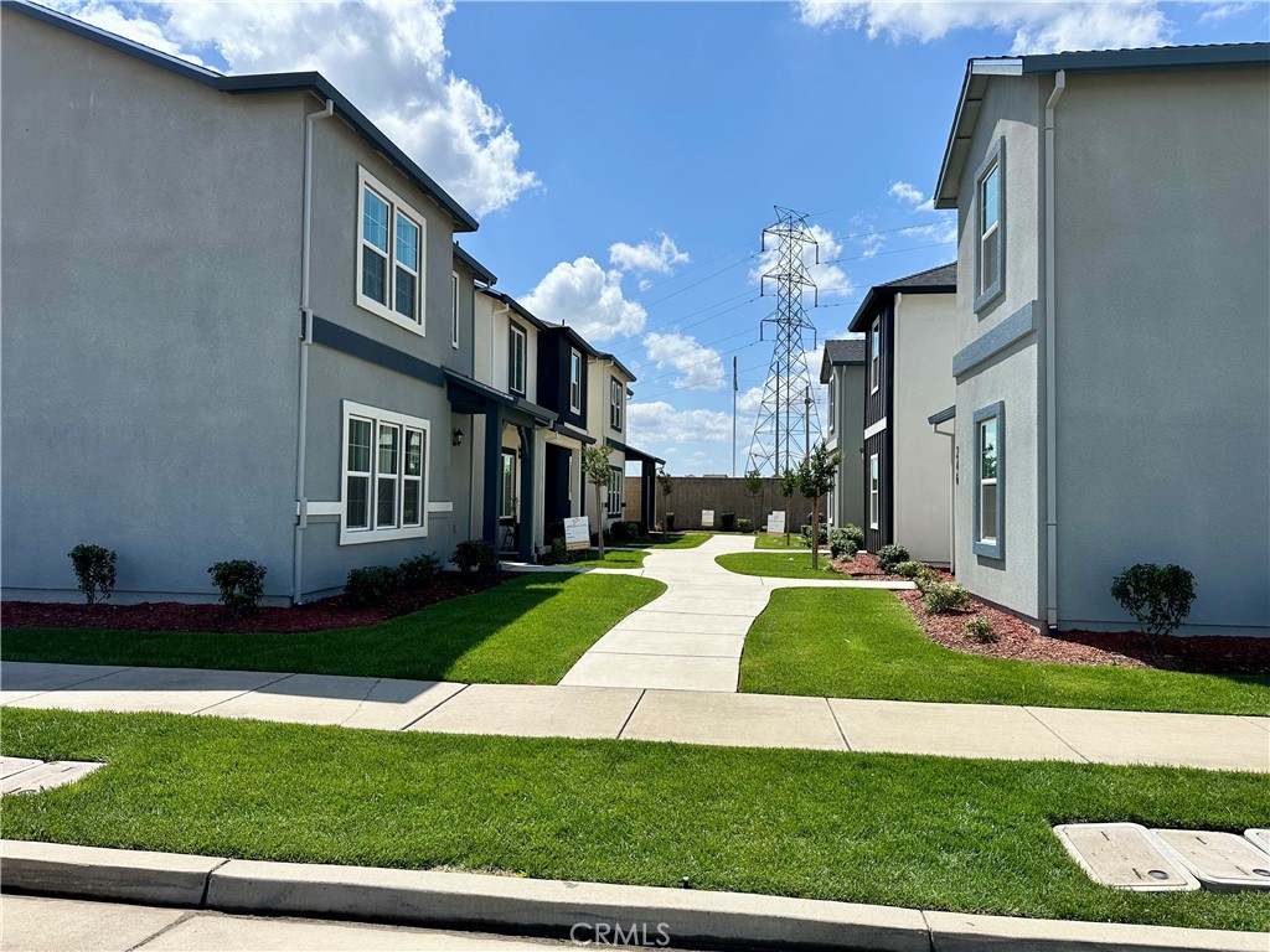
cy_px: 476
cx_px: 635
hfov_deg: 71.6
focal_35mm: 24
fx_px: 881
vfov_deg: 56.8
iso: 80
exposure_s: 1/6211
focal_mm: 6.86
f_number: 1.78
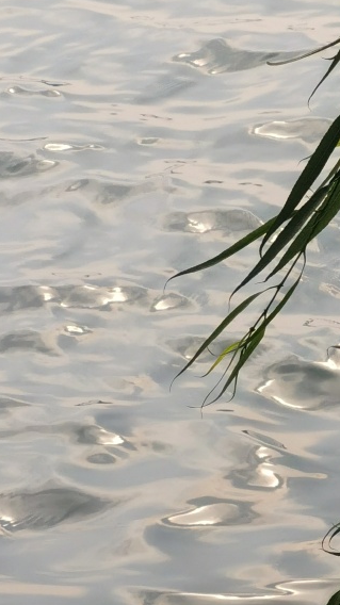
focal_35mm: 221
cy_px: 566
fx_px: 3546
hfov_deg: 5.5
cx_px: 422
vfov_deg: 9.7
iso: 50
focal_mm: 7.48
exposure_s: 1/496
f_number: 2.4
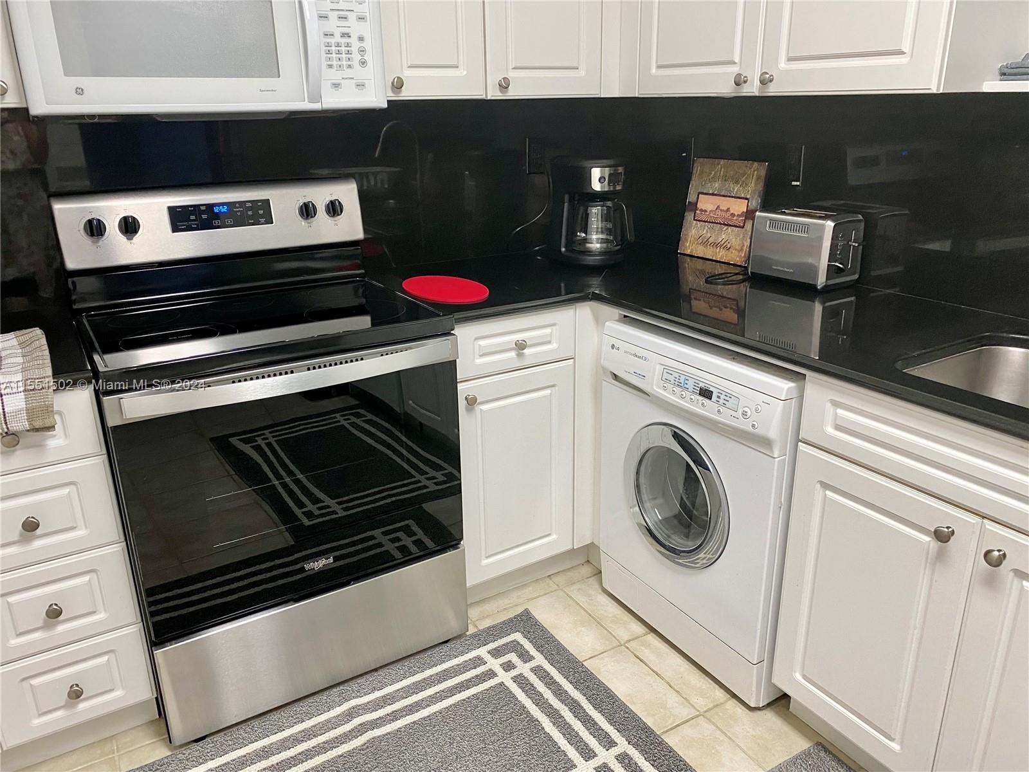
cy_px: 386
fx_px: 773
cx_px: 514
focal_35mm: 26
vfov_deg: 53.1
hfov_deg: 67.3
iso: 200
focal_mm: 4.25
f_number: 1.8
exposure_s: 1/60
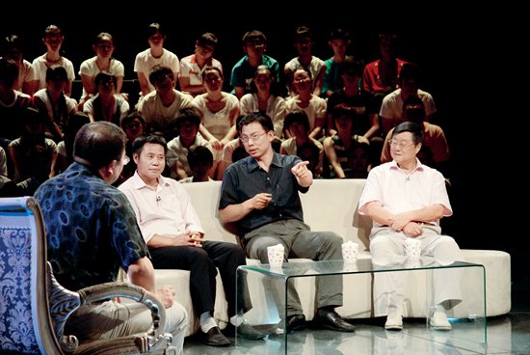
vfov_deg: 11.5
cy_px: 178
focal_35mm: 120
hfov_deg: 17.0
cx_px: 265
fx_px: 1769
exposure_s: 1/20
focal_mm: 80
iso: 400
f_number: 4.5
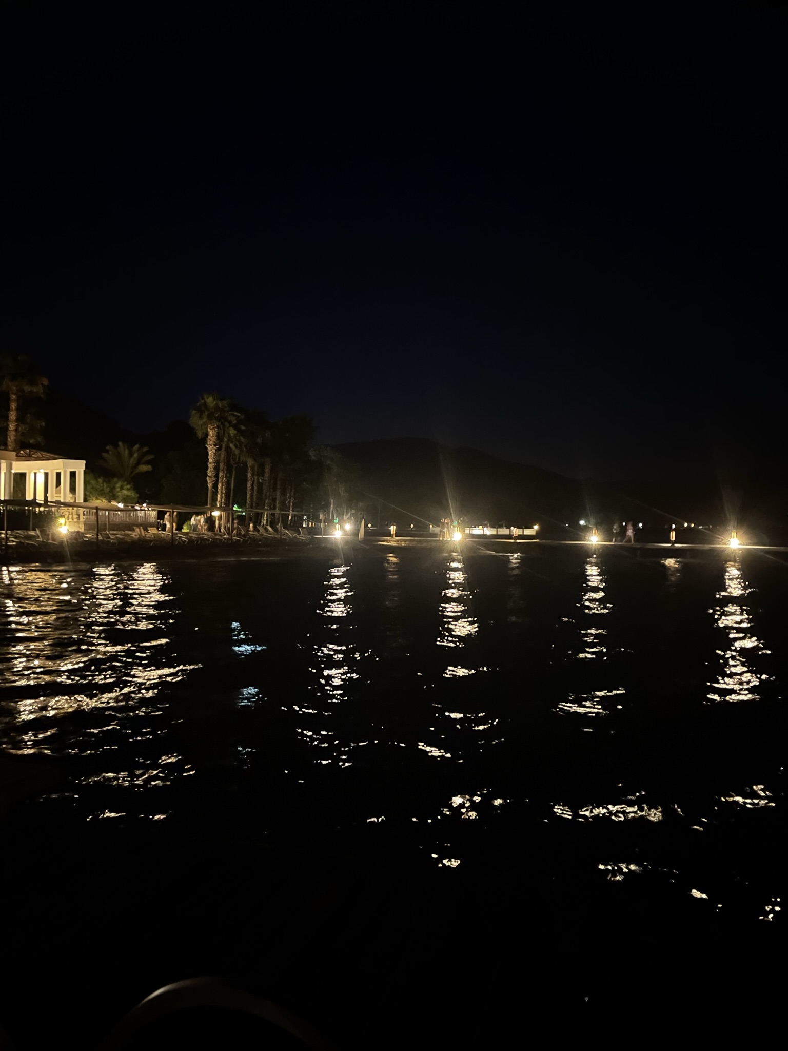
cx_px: 394
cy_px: 526
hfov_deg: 53.1
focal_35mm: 26
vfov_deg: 67.3
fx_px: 789
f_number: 1.6
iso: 2000
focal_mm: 4.2
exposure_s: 1/8
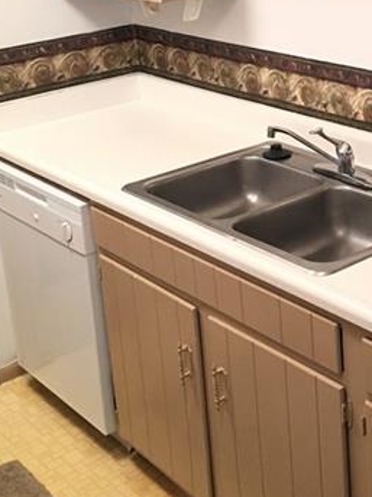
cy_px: 146
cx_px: 305
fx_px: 932
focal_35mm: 65
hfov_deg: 22.2
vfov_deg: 29.5
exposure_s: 1/15
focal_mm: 4.15
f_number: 2.2
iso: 64
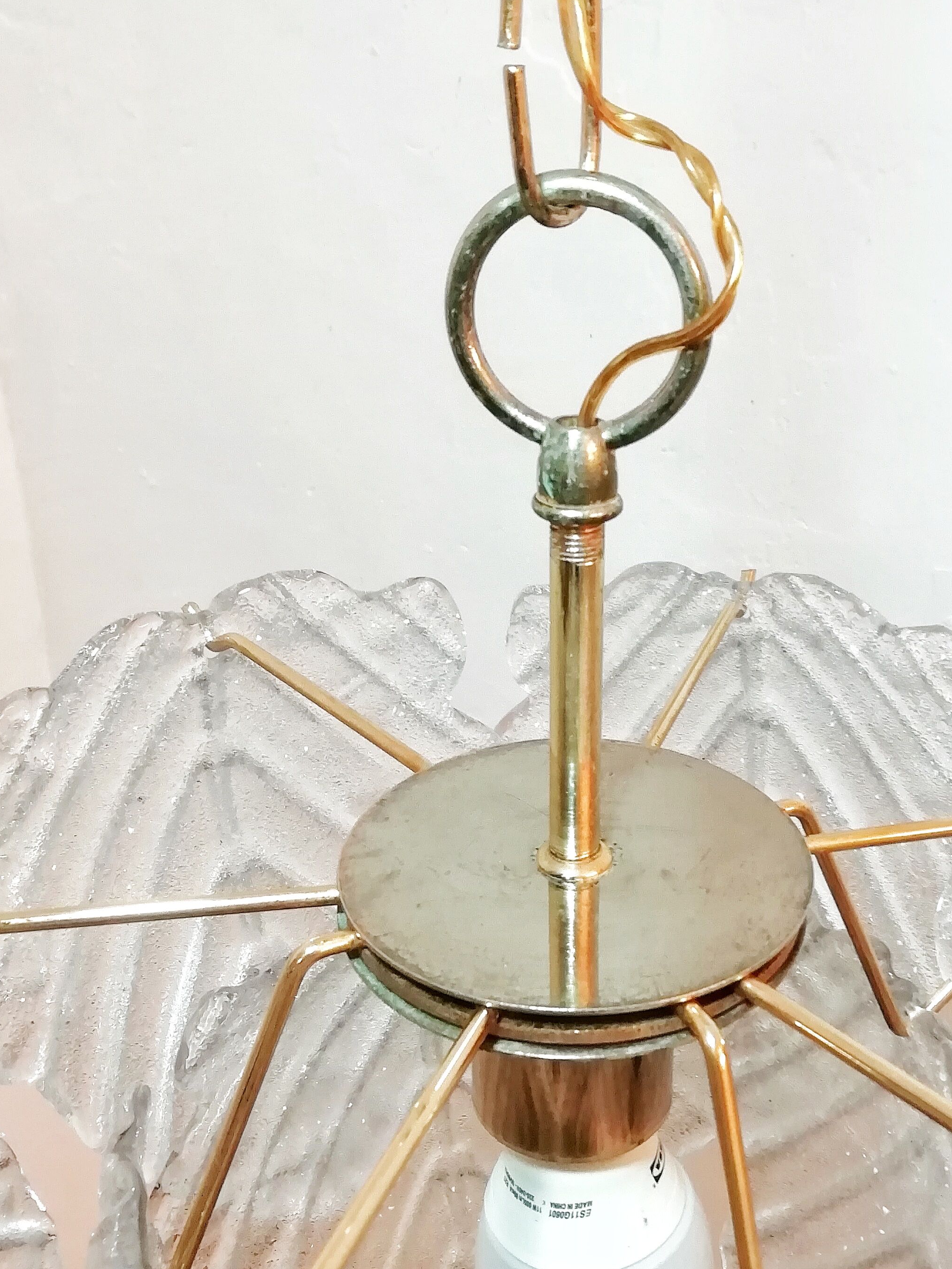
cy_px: 709
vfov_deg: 46.7
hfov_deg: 35.7
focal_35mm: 40
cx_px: 608
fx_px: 1467
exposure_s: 1/33.3
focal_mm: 3.46
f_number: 2.2
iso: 125
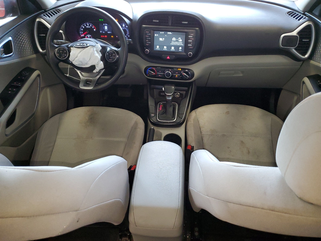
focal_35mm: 26
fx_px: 241
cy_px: 120
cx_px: 160
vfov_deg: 53.1
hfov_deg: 67.3
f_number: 1.5
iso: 284
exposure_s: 1/60.2
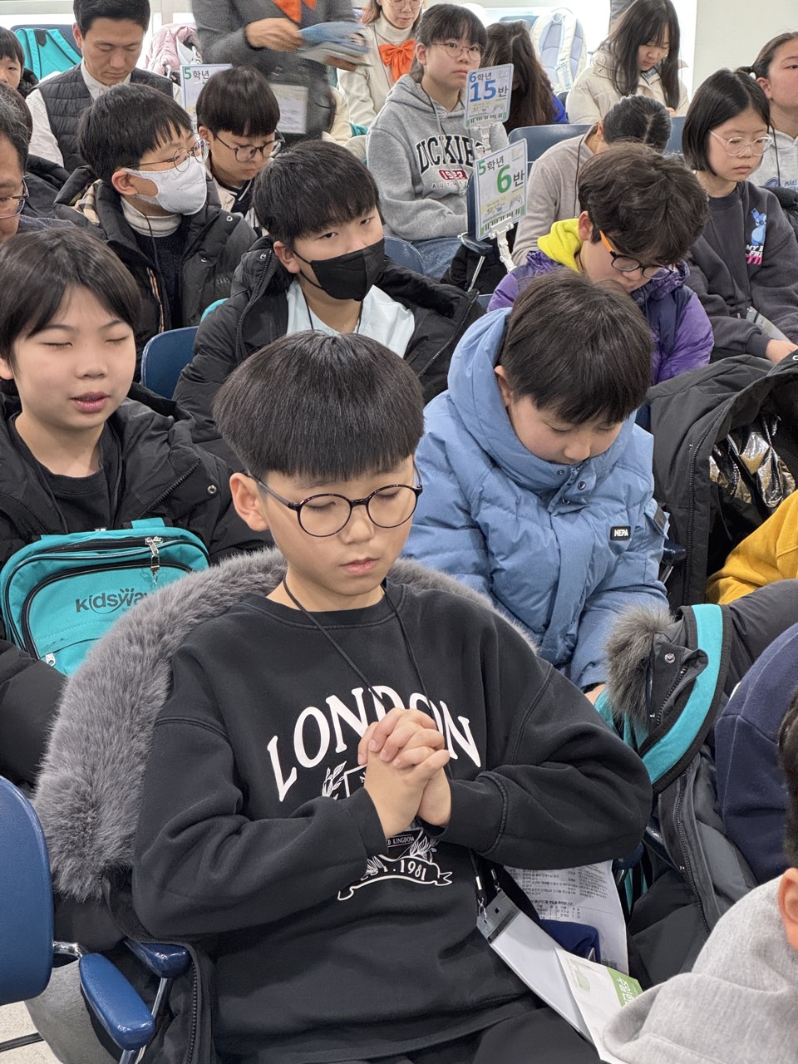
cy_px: 532
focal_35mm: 77
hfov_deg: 19.1
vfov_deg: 25.3
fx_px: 2367
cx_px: 399
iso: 500
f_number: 2.8
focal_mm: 9
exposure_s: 1/40
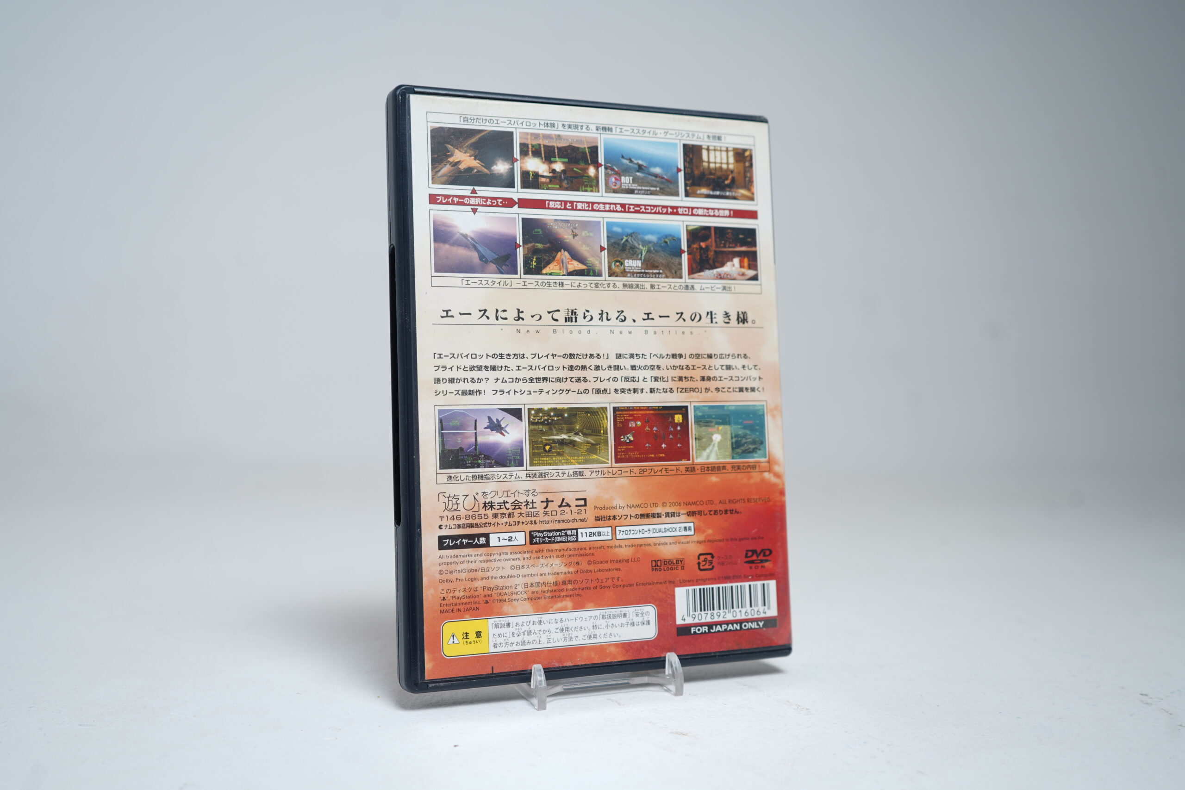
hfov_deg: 57.2
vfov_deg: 40.0
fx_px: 1086
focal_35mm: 33
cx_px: 592
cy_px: 395
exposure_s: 1/5
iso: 64
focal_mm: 33
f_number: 5
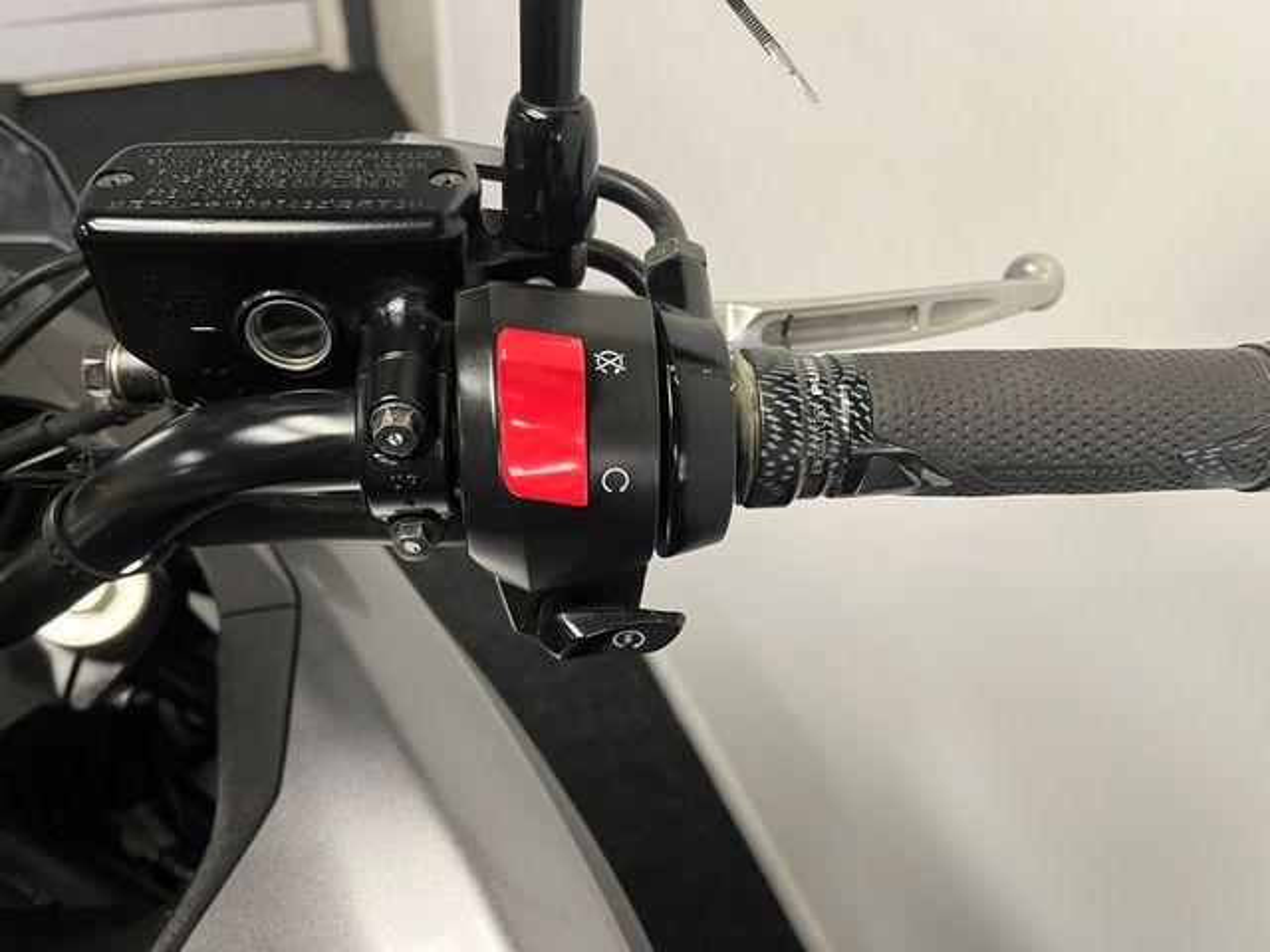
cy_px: 476
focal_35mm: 26
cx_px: 635
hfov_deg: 67.3
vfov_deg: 53.1
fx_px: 954
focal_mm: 5.1
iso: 125
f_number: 1.6
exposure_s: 1/50
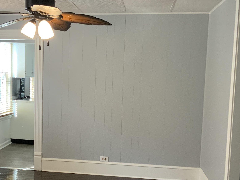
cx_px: 65
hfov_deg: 33.2
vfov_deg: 25.5
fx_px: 395
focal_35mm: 57
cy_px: 118
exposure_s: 1/60
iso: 64
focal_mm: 3
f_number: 1.8
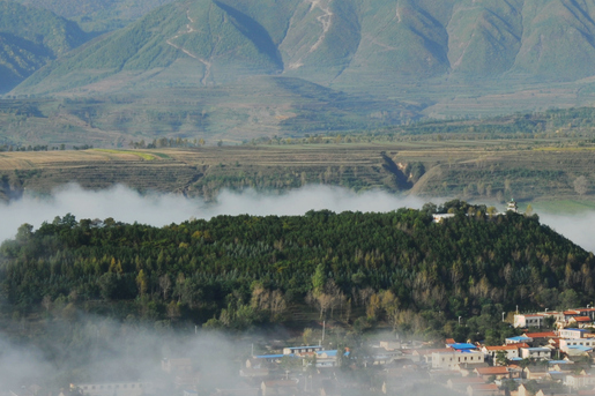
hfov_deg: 13.8
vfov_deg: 9.2
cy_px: 186
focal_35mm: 149
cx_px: 406
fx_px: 2462
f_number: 22
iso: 200
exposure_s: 1/40
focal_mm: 75
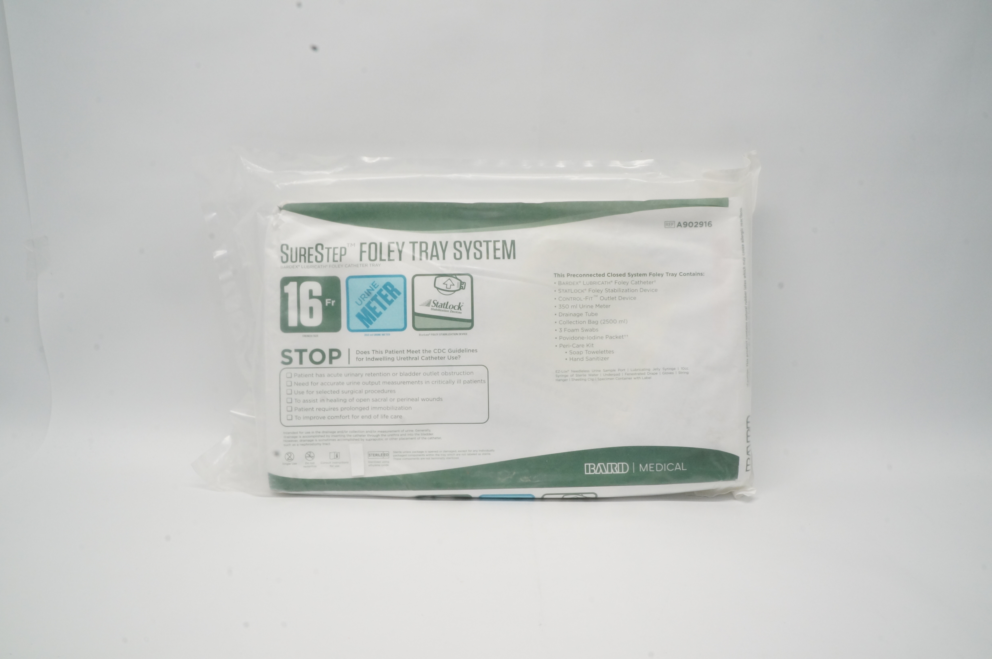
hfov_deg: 67.4
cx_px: 496
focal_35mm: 27
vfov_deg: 47.8
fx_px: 743
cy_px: 330
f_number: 22
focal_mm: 18
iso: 800
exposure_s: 1/8
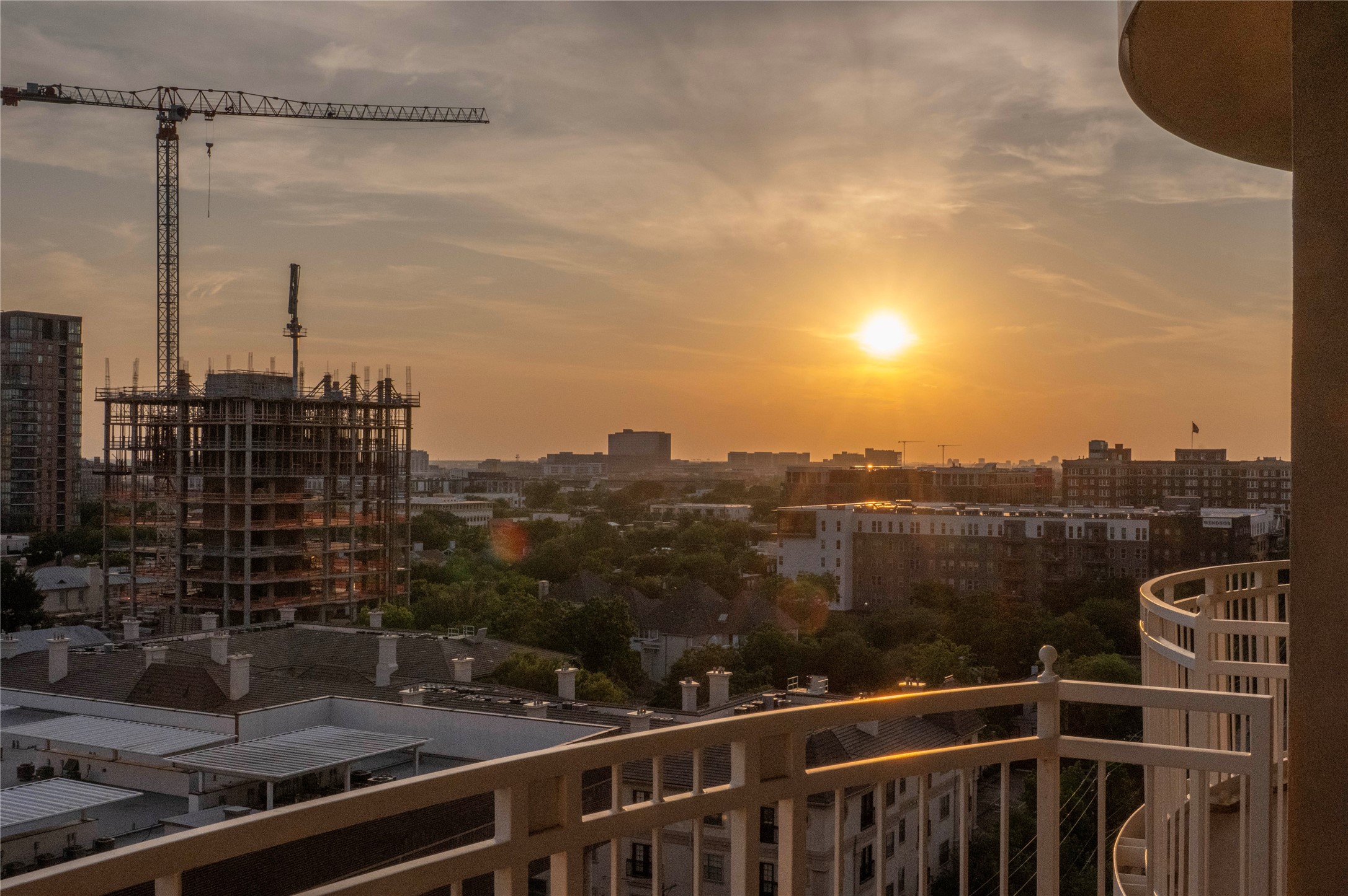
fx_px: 1572
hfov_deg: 46.4
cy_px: 448
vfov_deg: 31.9
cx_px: 674
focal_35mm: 42
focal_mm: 28
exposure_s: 1/800
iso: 640
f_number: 22
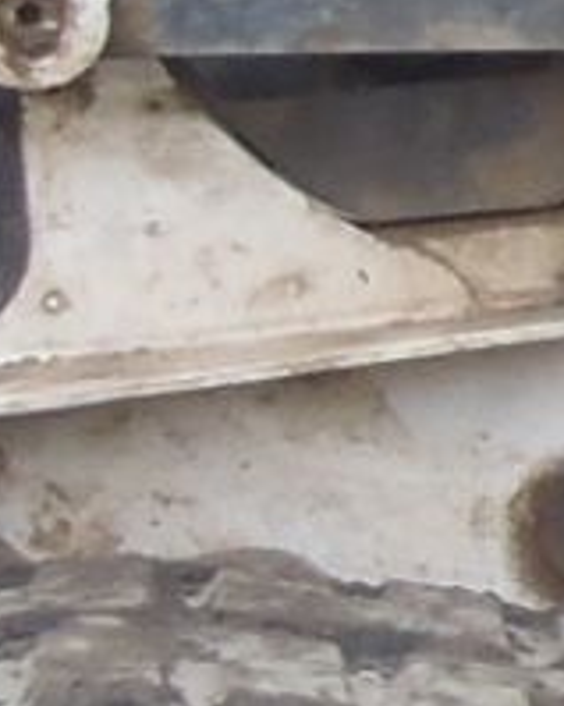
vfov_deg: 4.5
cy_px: 67
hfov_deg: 3.2
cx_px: 3178
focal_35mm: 432
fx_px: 9021
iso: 100
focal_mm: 7.73
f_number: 4.8
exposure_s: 1/40
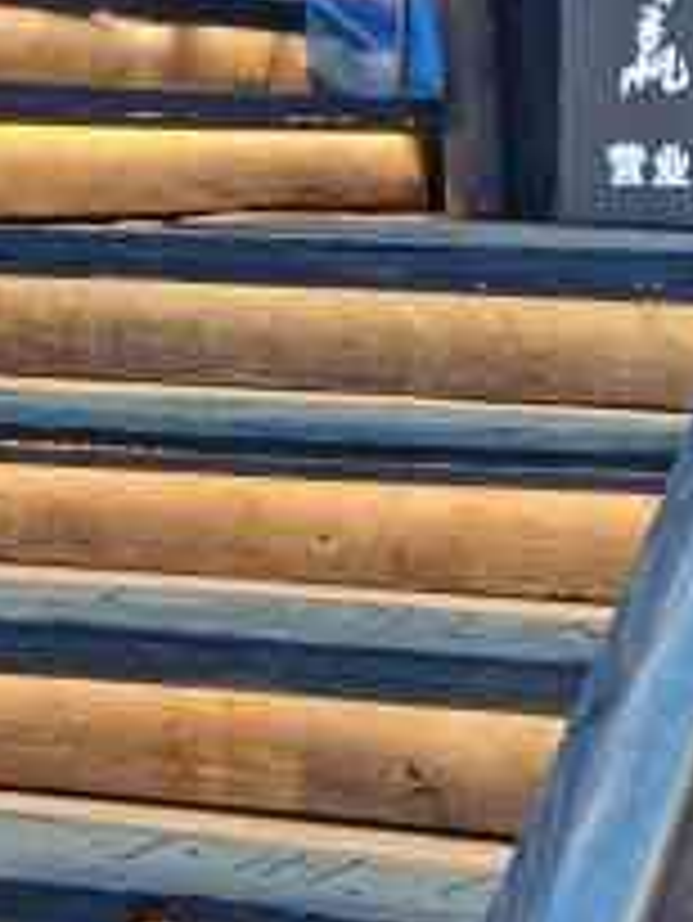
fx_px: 3280
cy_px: -317
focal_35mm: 123
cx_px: 441
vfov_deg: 15.2
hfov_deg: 12.1
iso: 50
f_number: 1.6
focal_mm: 5.56
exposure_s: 1/106
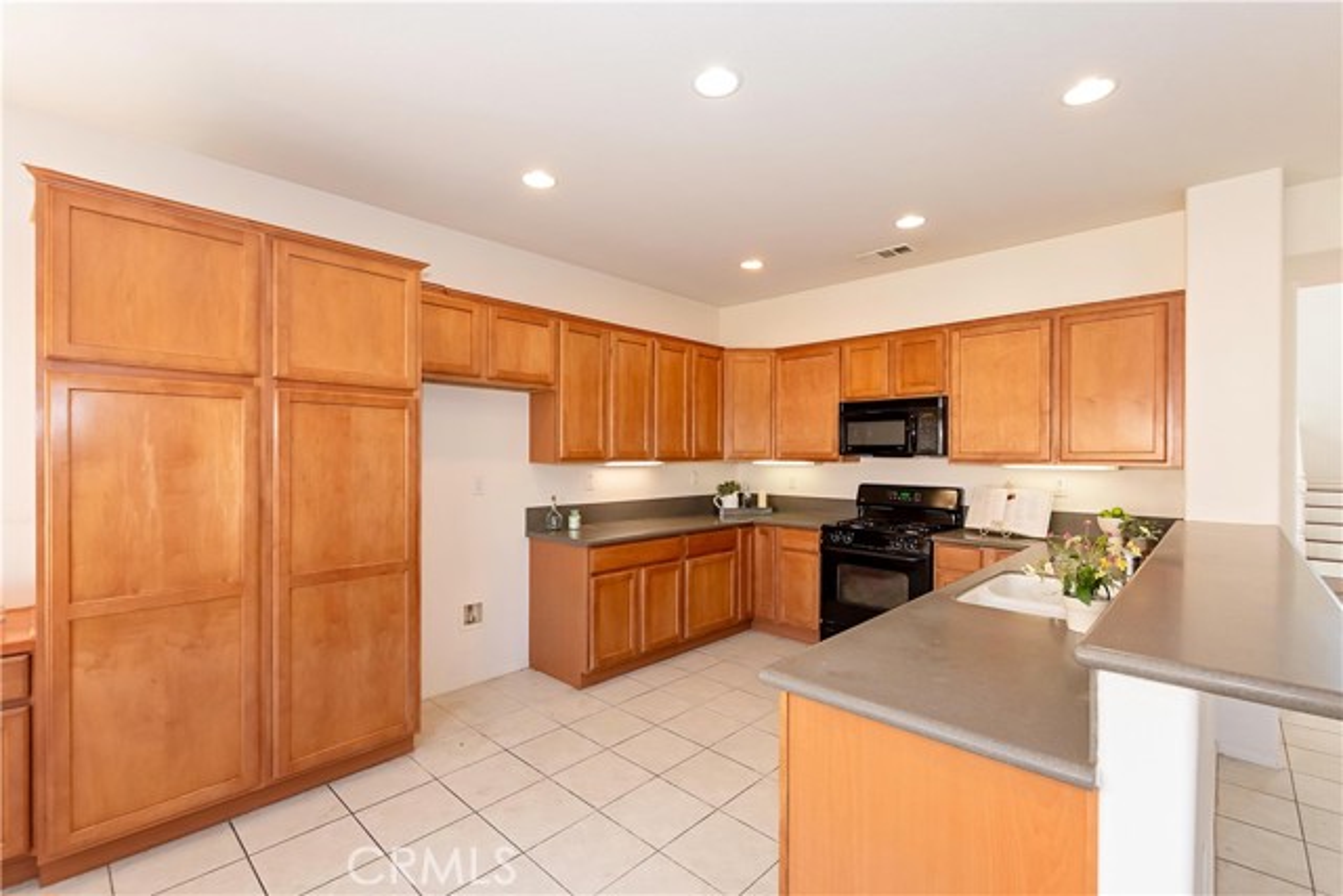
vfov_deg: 77.4
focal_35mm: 15
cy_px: 448
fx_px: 560
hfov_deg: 100.4
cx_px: 672
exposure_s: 1/100
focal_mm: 10
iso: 800
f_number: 7.1
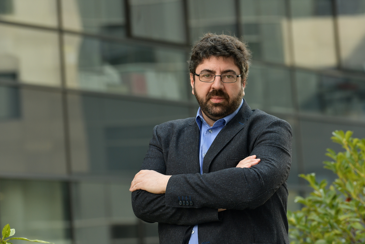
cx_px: 182
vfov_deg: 8.9
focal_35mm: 155
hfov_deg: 13.2
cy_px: 122
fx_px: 1571
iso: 1000
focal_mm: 155
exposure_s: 1/640
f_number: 5
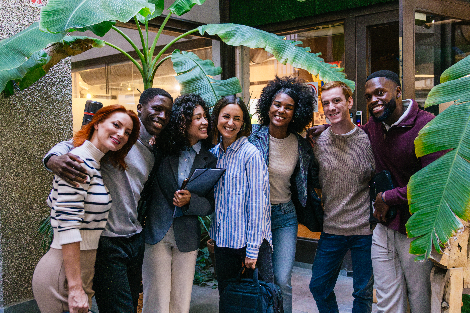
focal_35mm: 36
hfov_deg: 53.1
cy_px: 156
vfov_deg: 36.9
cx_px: 235
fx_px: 470
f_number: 2.8
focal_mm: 24
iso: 5000
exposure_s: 1/250
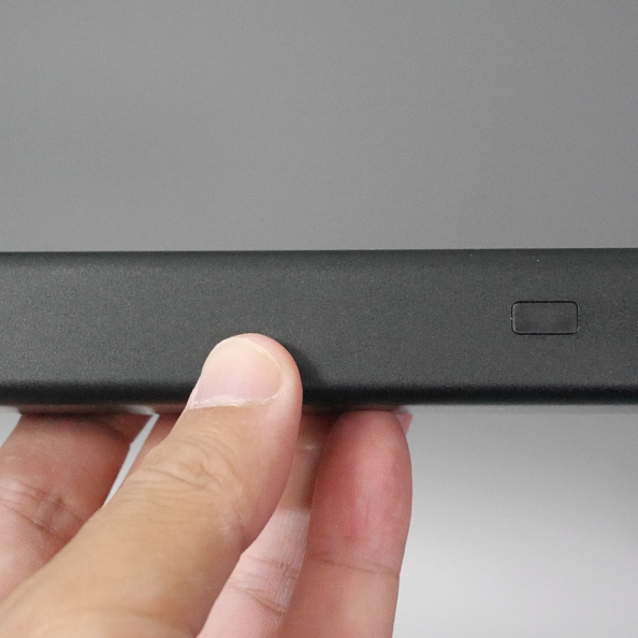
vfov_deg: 21.4
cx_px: 281
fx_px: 1689
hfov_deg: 21.4
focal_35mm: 81
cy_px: 321
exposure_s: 1/60
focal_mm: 34
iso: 3200
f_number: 5.6
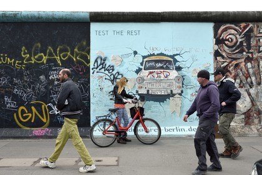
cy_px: 88
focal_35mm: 32
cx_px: 131
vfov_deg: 41.1
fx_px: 233
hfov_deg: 58.7
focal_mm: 32
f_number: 9
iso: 400
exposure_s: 1/500
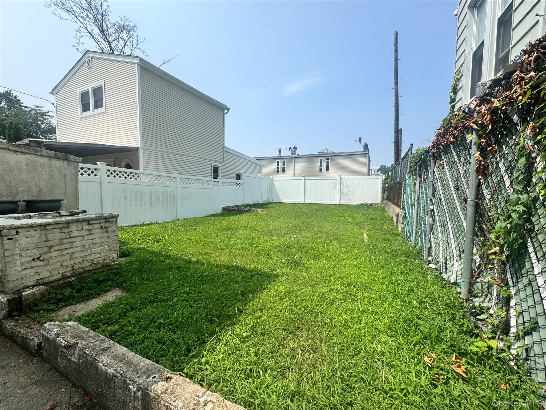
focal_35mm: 14
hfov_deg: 102.1
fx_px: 221
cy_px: 205
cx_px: 273
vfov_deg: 85.7
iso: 50
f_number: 2.2
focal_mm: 2.22
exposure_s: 1/2415
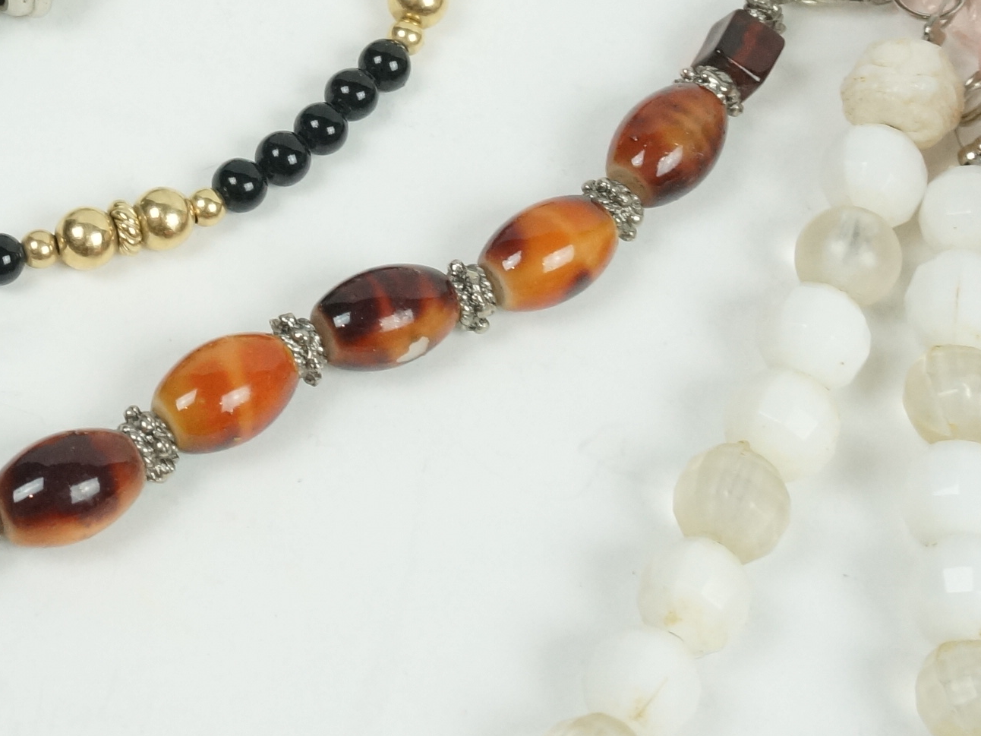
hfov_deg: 16.7
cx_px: 9
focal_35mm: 115
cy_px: -106
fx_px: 3268
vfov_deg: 12.6
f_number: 10
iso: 1600
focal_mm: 29
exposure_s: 1/60
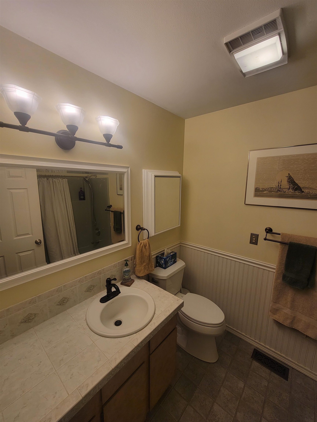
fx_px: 159
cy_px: 211
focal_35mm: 13
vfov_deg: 106.2
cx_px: 158
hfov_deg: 89.9
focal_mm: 2.2
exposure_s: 1/120
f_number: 2.2
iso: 80
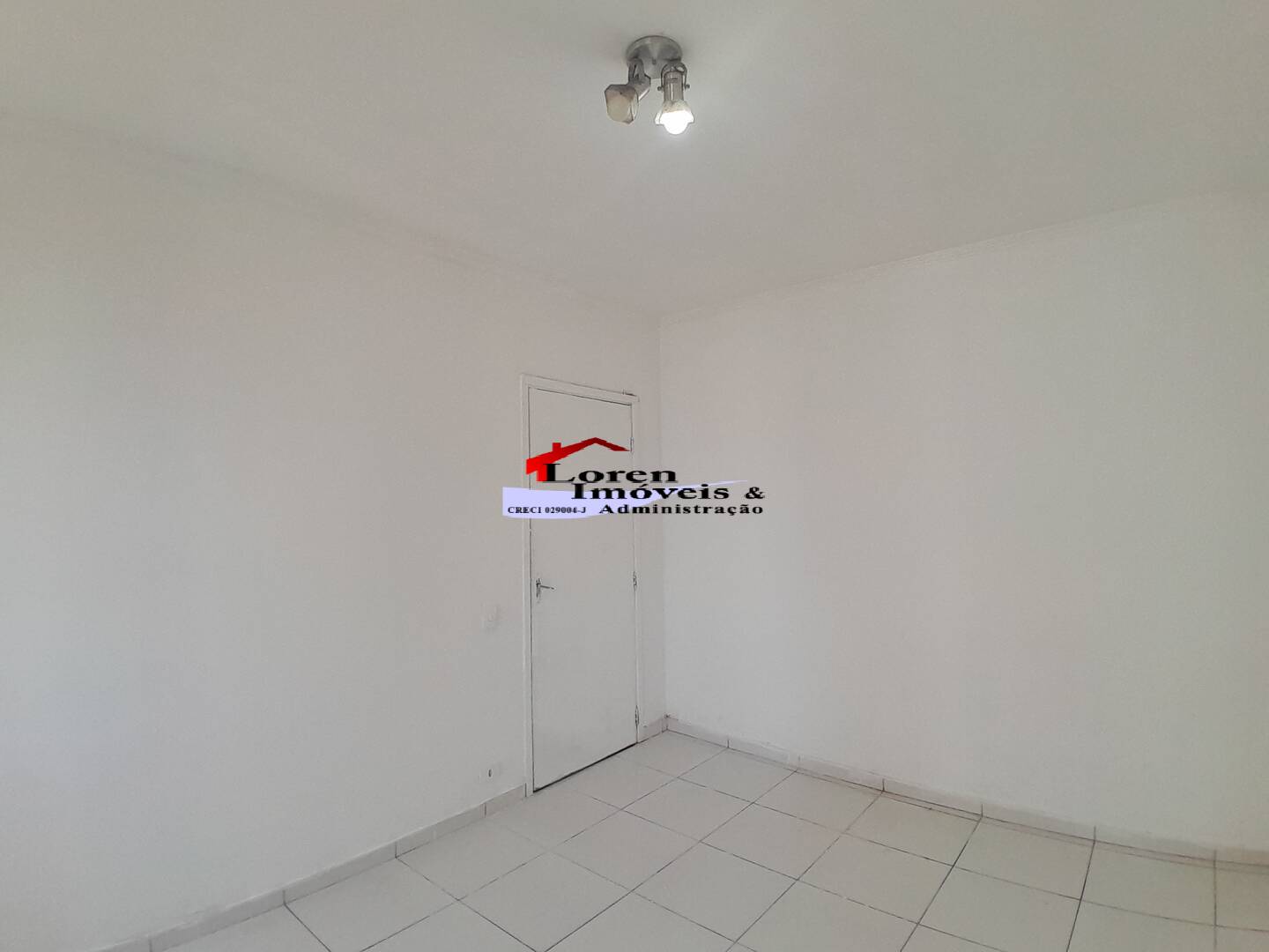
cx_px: 634
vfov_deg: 74.7
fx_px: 623
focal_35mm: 17
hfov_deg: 91.0
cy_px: 476
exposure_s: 1/120
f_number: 2.2
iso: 50
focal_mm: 1.46
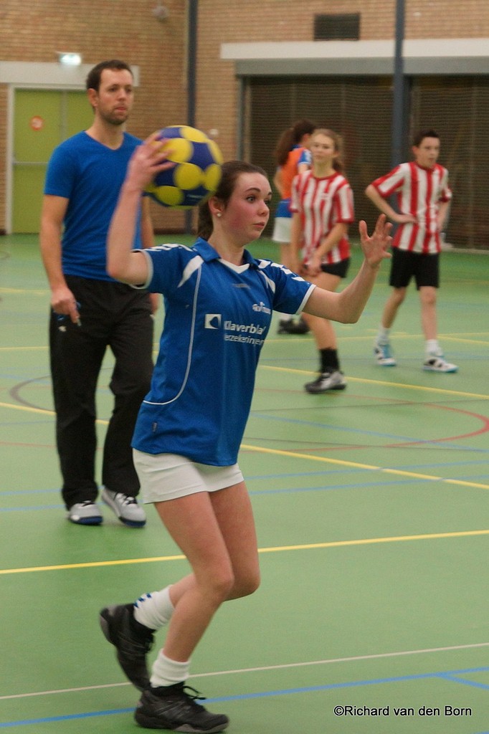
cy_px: 367
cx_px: 244
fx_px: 1529
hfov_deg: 18.2
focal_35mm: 75
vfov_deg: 27.0
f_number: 2.8
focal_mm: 50
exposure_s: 1/200
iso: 800
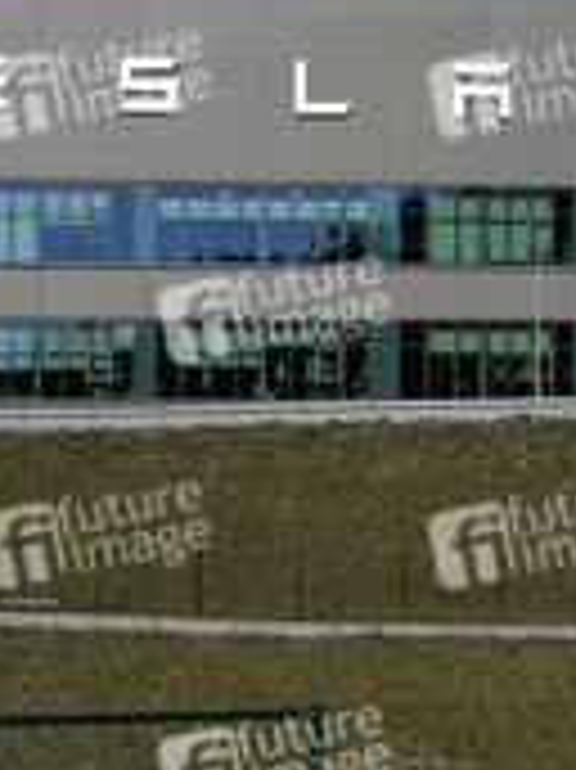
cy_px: 198
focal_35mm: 175
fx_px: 3887
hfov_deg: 8.4
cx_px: 605
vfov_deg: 11.3
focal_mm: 69
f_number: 7.1
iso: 100
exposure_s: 1/800
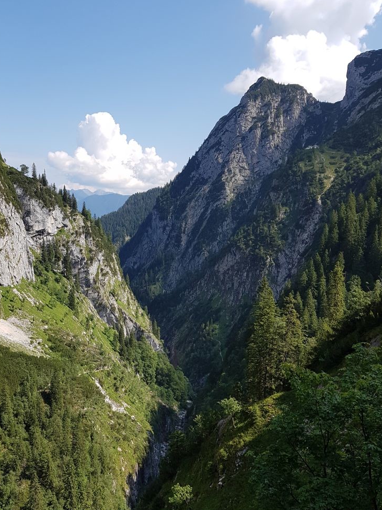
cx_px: 161
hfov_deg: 44.0
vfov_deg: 56.7
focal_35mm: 32
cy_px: 278
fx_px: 471
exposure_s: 1/1652
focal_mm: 4.2
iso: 50
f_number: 1.7
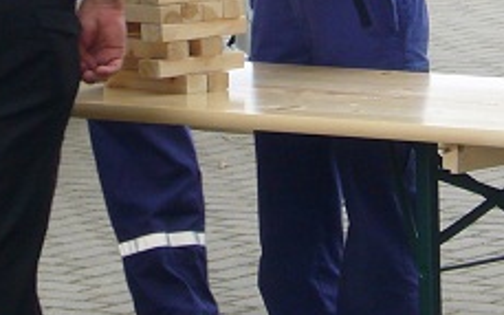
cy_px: -121
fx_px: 5411
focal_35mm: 394
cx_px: 288
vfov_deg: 3.3
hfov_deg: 5.3
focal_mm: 16.8
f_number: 5.6
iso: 80
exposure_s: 1/100
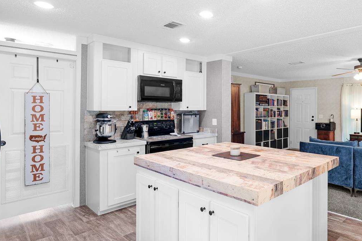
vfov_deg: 57.0
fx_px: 221
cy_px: 103
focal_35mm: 22
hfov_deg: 74.0
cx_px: 263
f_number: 8
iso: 400
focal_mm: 14
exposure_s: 1/3
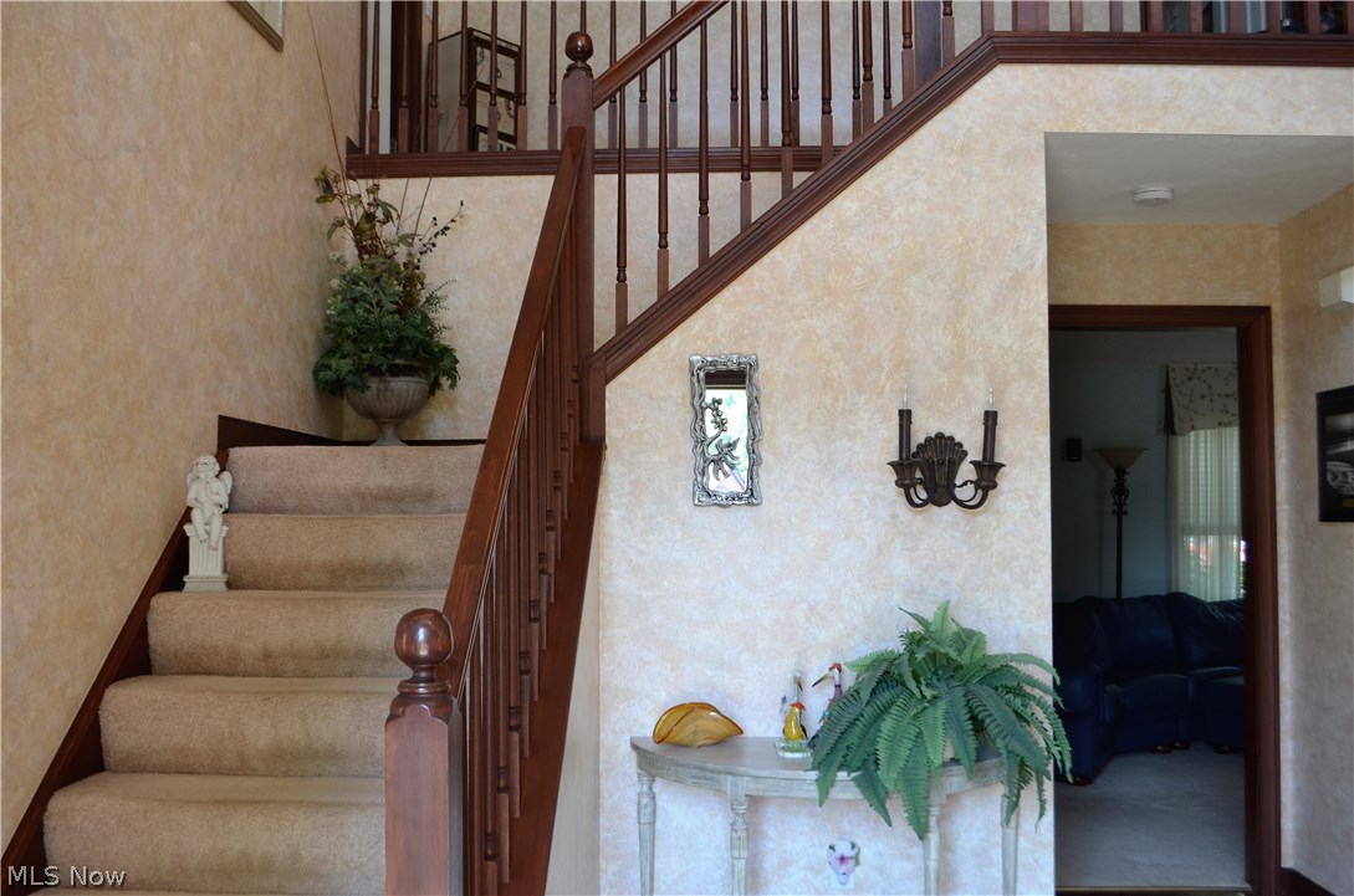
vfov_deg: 39.8
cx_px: 677
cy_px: 448
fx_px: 1238
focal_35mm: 33
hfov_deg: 57.3
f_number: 5.6
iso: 400
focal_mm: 22
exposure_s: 1/60
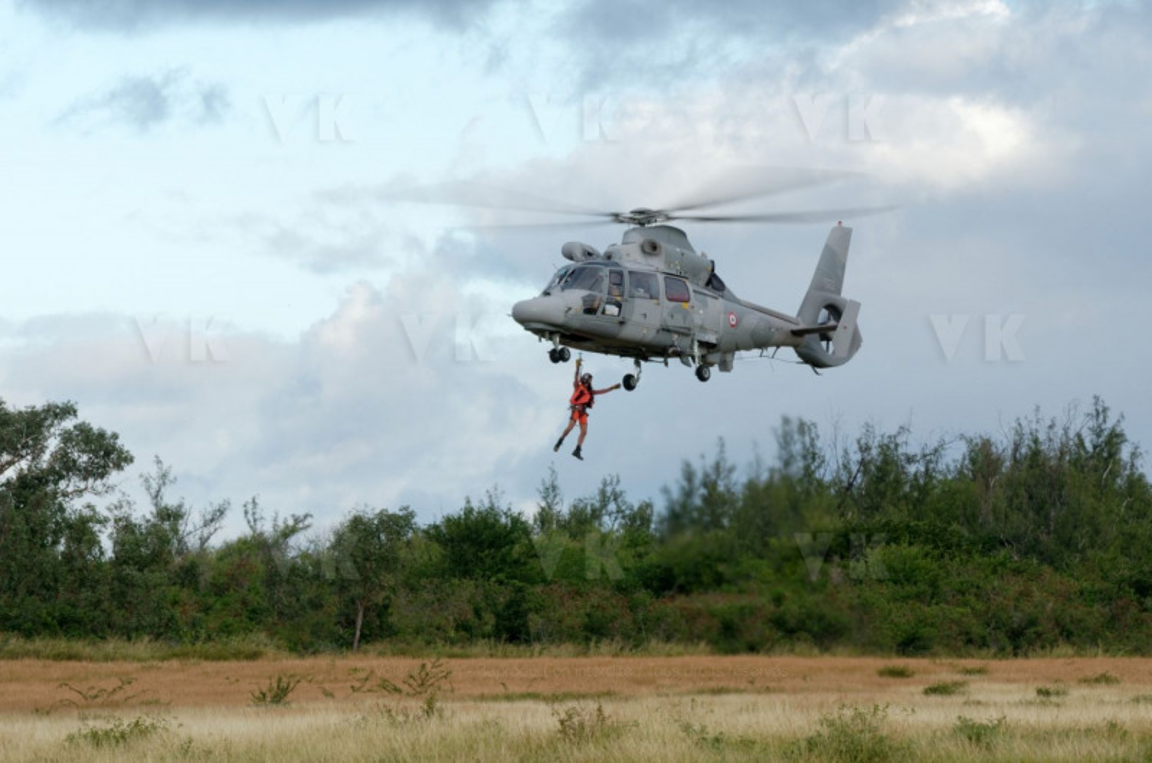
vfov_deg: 4.6
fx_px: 9581
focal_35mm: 300
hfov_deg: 6.9
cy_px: 382
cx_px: 576
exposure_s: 1/60
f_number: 16
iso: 200
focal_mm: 200
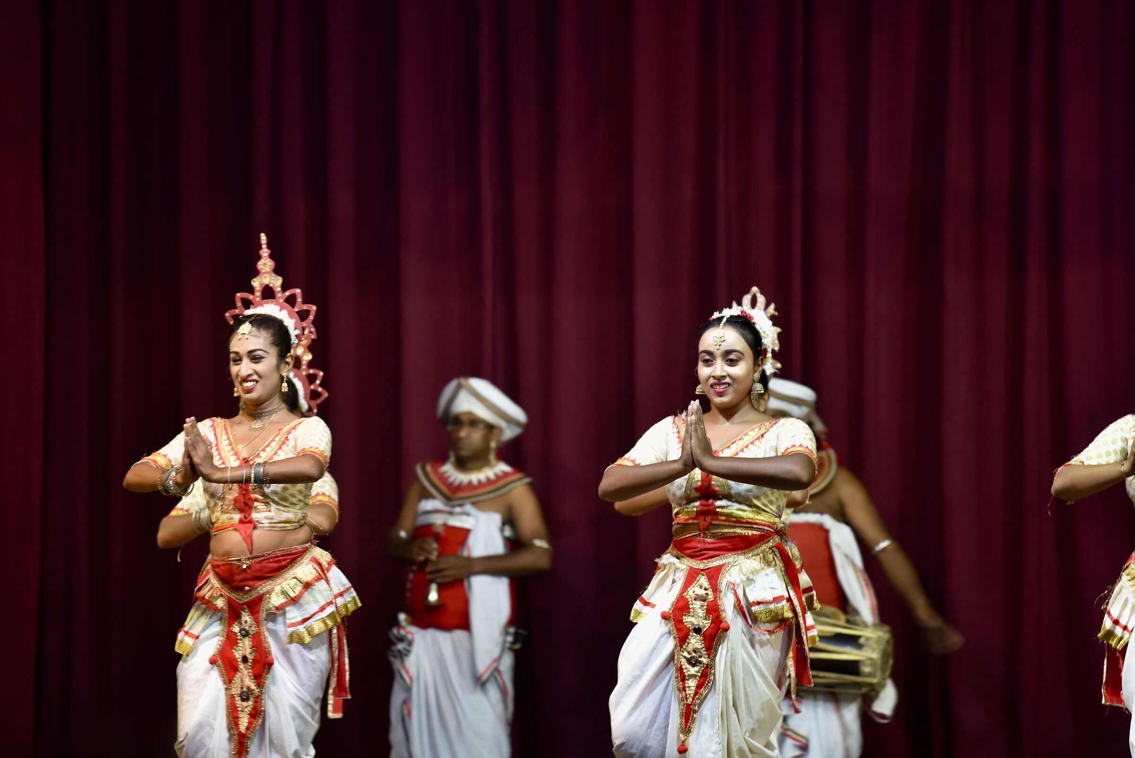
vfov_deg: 6.9
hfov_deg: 10.3
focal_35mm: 200
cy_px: 379
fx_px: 6307
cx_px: 568
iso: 1000
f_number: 4
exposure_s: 1/10
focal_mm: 200
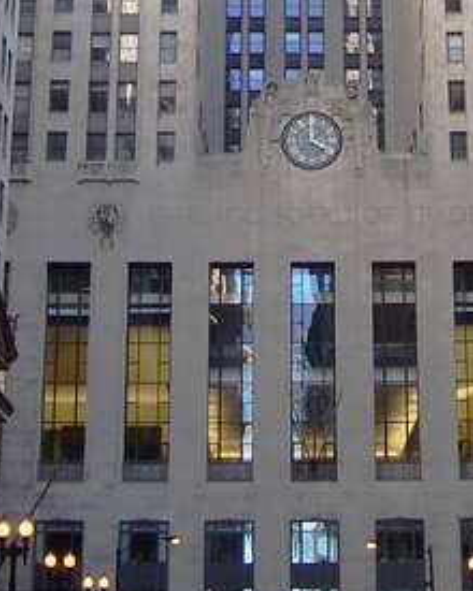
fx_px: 1715
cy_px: -71
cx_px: 346
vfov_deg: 18.7
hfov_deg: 15.6
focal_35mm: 98
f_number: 2.7
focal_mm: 6
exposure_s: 1/180
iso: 80
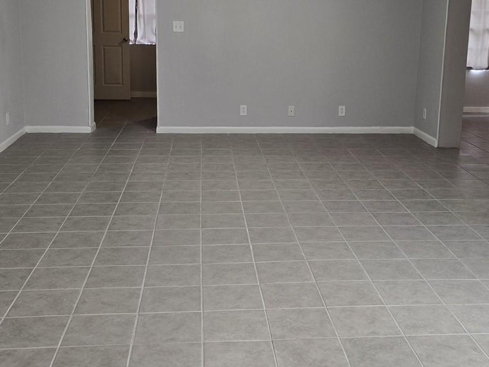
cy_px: 113
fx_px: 664
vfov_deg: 30.6
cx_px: 261
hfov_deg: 40.4
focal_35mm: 47
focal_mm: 6.3
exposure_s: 1/120
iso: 160
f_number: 1.7
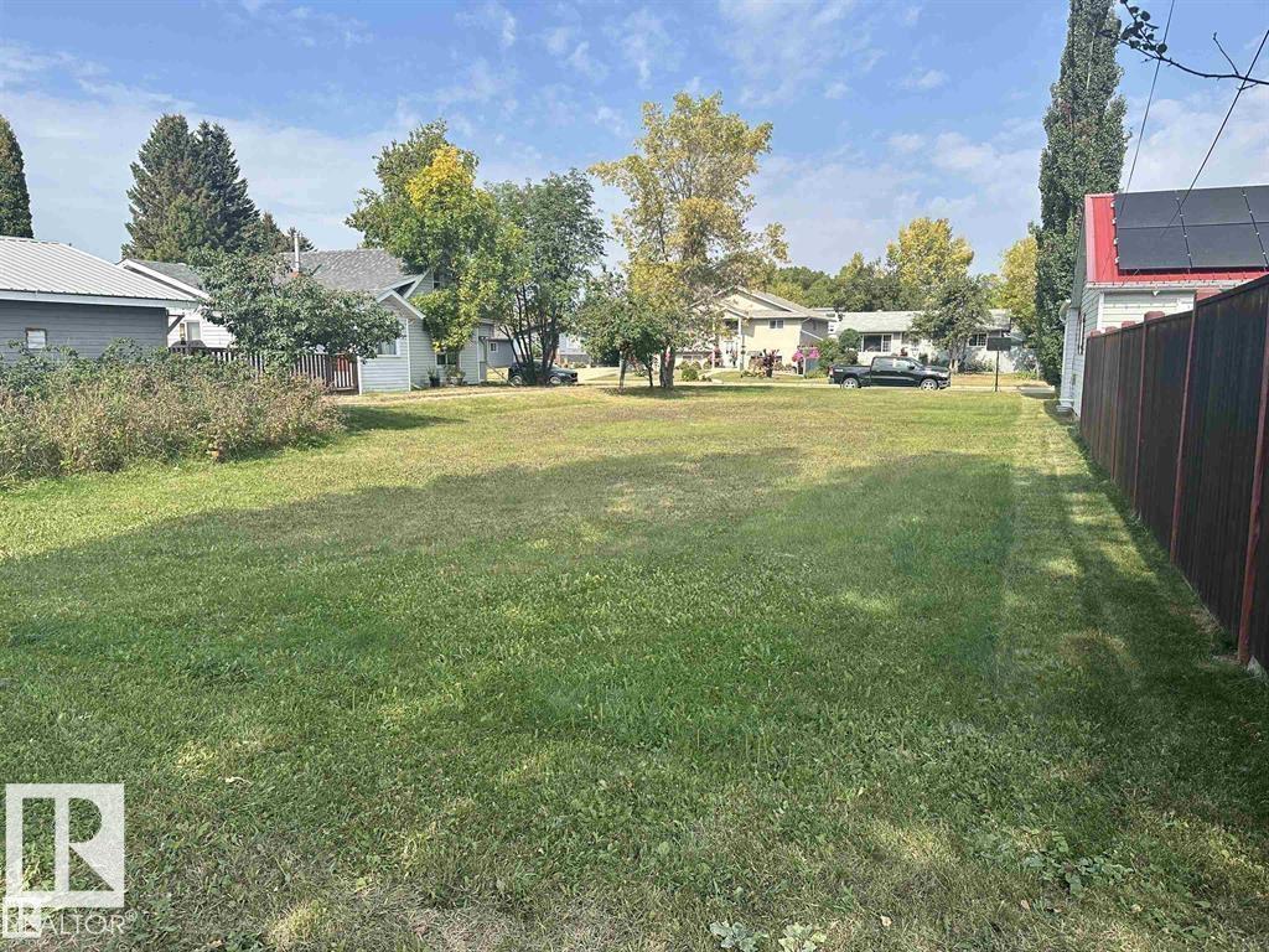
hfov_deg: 71.6
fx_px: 880
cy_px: 476
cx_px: 634
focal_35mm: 24
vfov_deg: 56.8
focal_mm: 6.86
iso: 80
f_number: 1.78
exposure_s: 1/2660
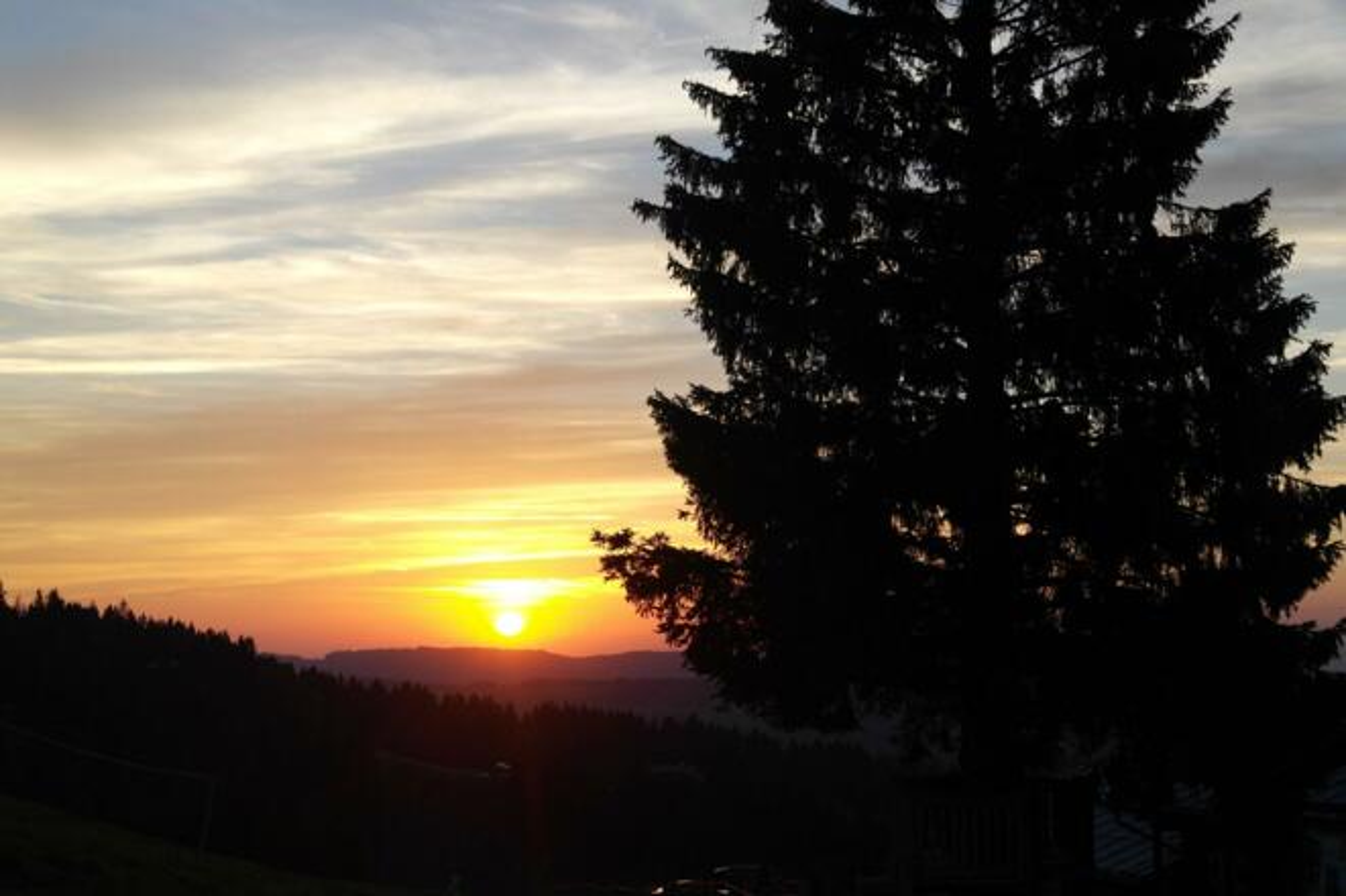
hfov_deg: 29.3
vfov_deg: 19.7
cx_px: 673
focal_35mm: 69
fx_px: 2578
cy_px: 448
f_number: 5
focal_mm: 45
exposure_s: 1/160
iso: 100
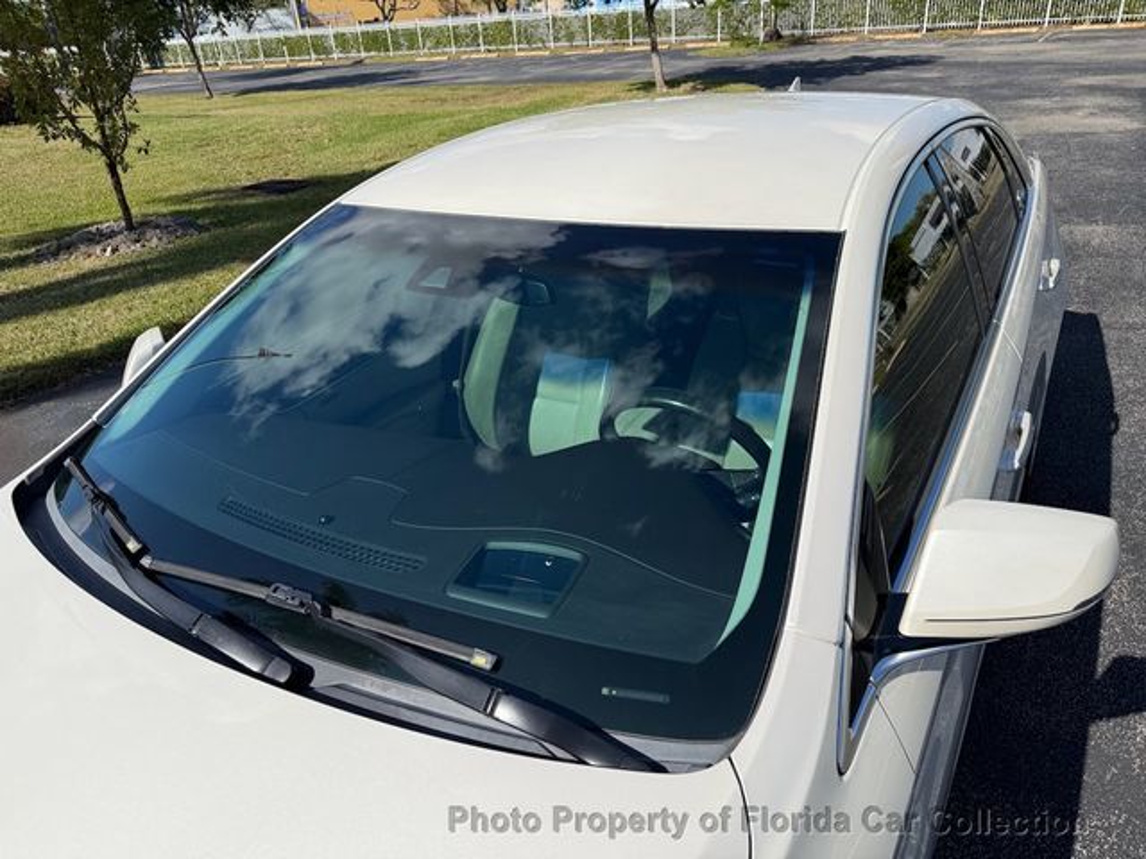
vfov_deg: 56.8
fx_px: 795
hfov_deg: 71.6
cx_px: 573
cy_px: 430
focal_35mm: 24
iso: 80
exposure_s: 1/6711
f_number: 1.78
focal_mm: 6.76
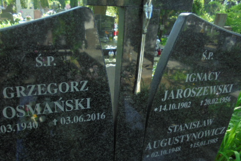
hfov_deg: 60.1
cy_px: 101
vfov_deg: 42.0
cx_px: 104
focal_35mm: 31
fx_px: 208
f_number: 3.5
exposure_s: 1/125
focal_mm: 4.6
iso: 100
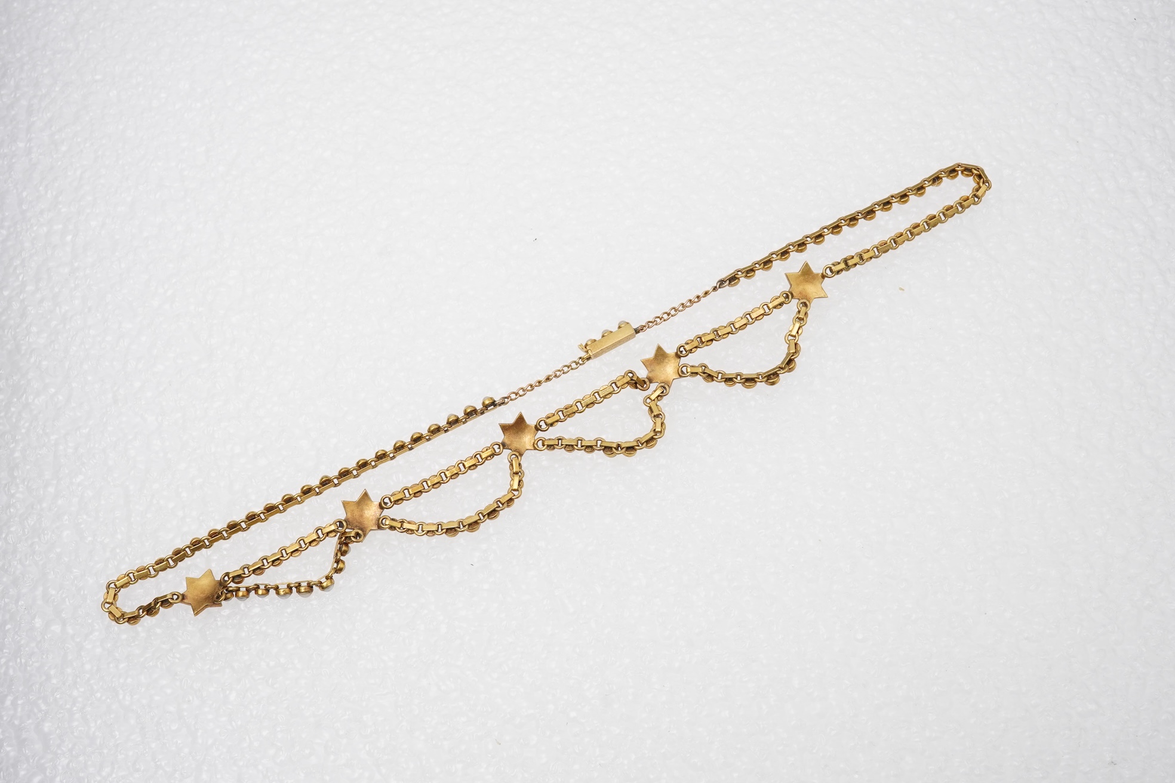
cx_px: 588
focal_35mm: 45
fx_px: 1469
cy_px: 392
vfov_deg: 29.9
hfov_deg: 43.6
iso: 500
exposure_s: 1/125
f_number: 20
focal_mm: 30
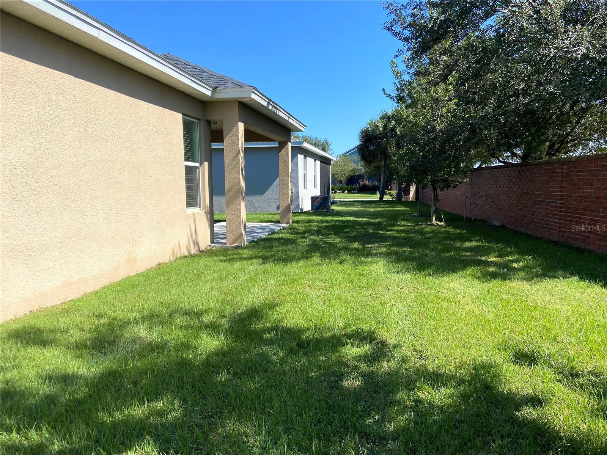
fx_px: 456
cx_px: 304
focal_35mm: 26
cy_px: 228
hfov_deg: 67.3
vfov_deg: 53.1
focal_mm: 4.25
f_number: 1.8
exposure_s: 1/2105
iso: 32
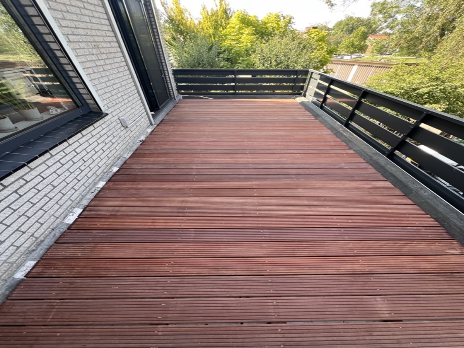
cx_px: 232
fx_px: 174
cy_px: 174
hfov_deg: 106.2
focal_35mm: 13
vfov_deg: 89.9
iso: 40
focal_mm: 1.6
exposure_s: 1/99
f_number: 1.8
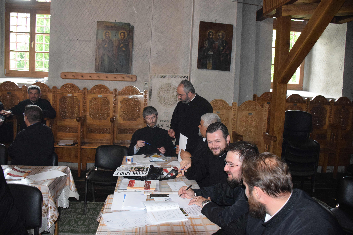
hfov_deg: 67.4
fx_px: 265
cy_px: 118
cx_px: 176
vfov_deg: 47.9
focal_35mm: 27
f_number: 3.5
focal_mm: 18
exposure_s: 1/60
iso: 2800
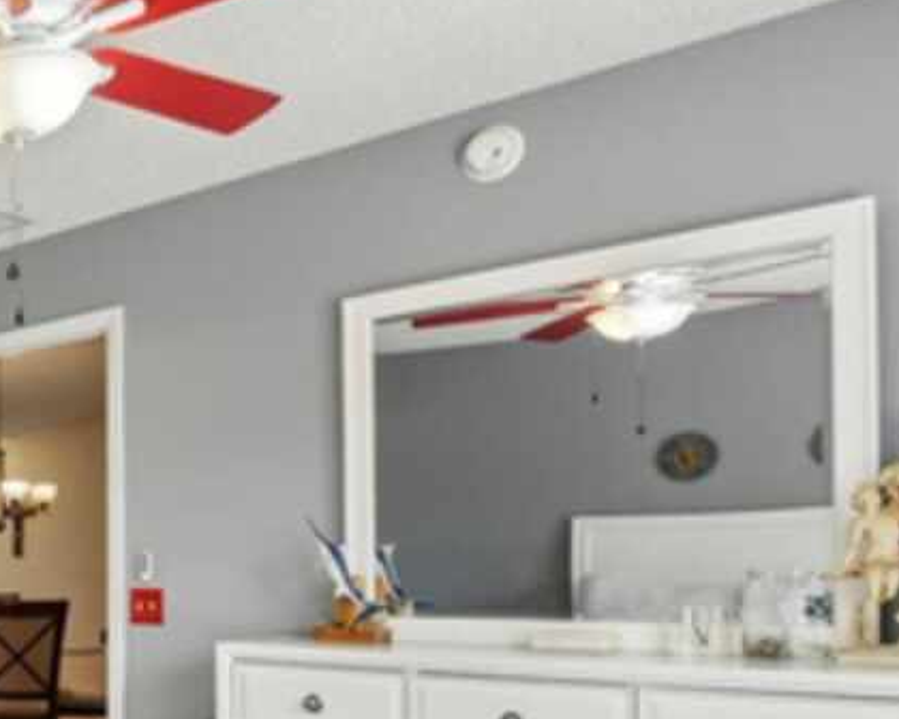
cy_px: 576
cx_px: -319
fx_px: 1064
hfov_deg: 32.2
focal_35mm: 40
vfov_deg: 36.1
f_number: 8
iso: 400
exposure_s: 1/50
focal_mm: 14
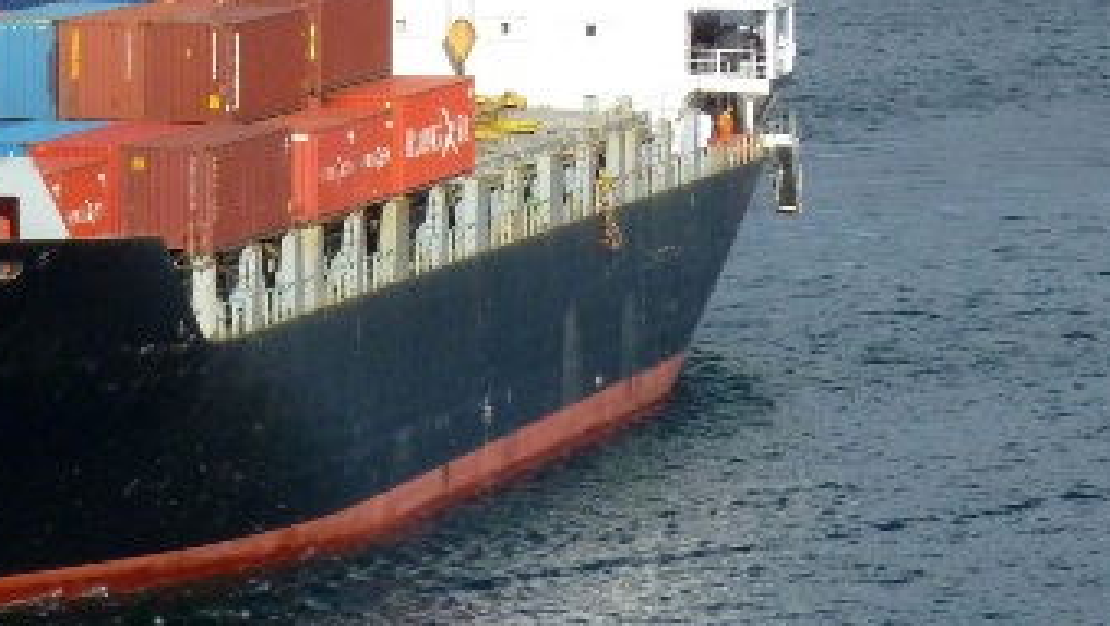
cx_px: 108
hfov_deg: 5.0
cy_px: 10
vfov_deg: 2.8
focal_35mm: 432
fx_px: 12720
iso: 400
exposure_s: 1/2000
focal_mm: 34.4
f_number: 6.3
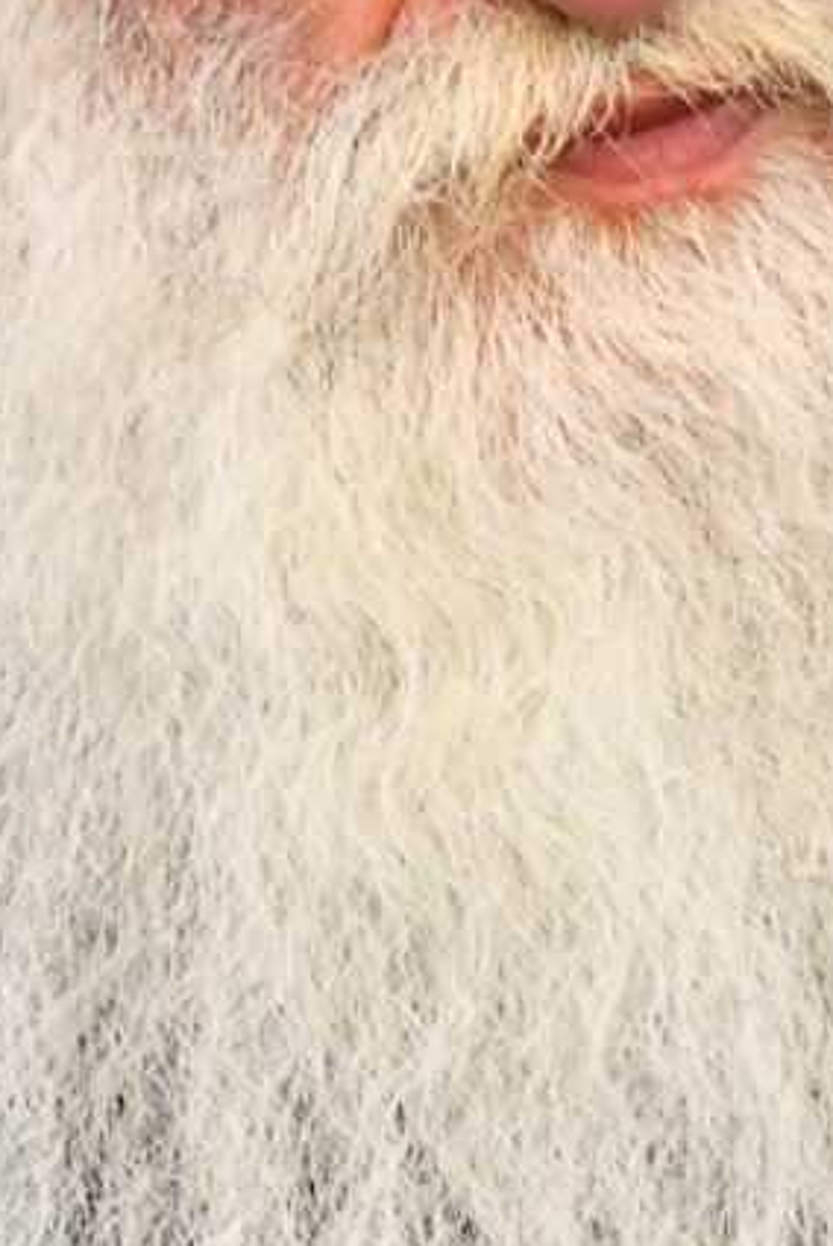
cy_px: -120
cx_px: 675
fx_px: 32501
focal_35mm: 938
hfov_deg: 1.5
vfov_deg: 2.2
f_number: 5.6
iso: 2000
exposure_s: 1/125
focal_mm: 190
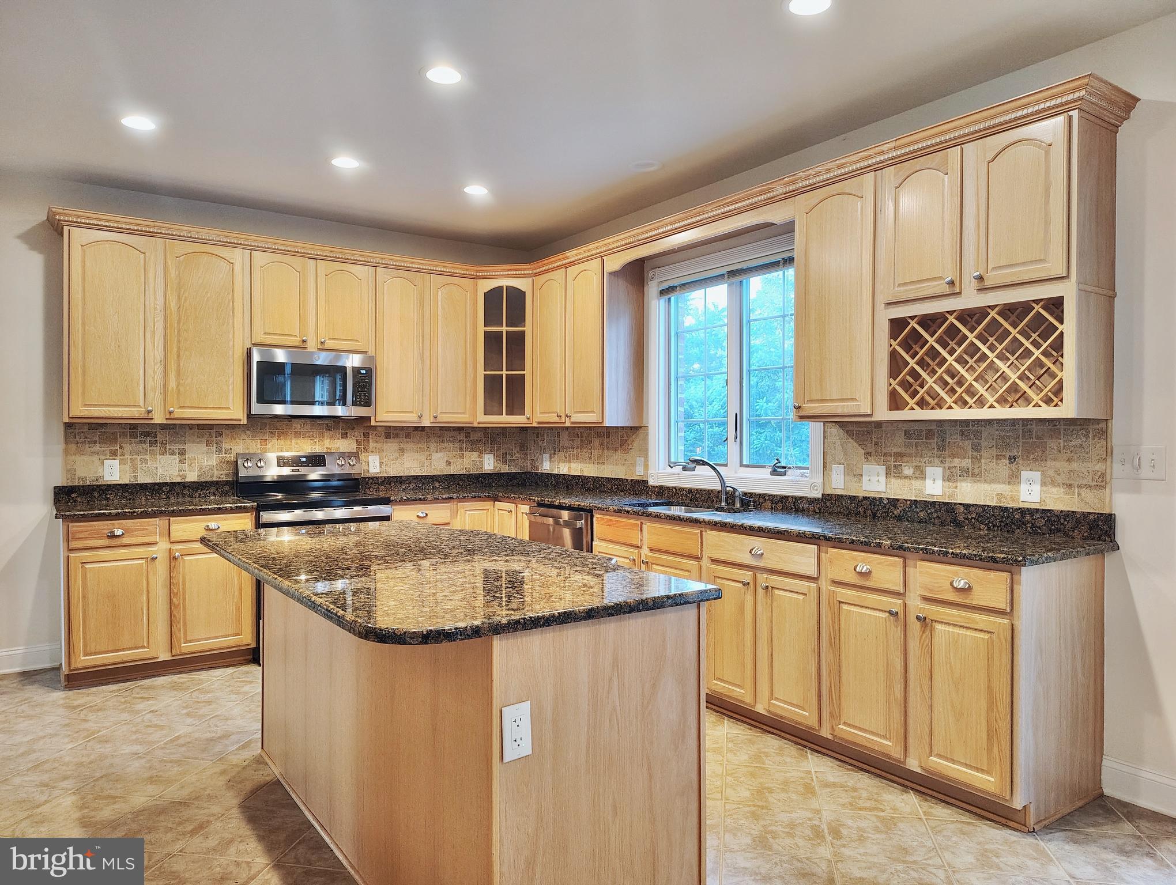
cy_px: 442
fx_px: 816
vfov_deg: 56.9
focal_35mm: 24
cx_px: 588
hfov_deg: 71.5
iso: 1869
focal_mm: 5.56
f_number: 1.8
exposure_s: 1/60
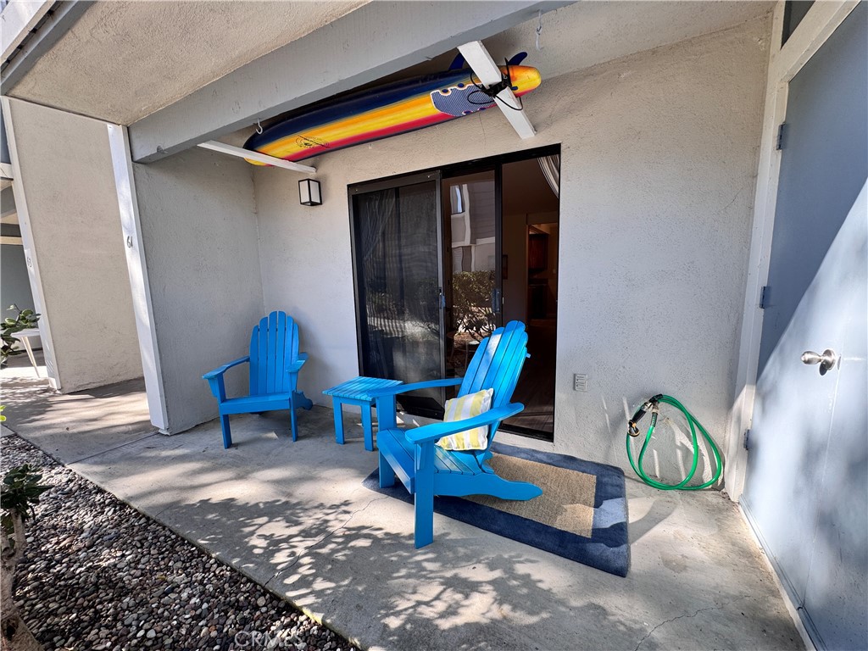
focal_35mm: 14
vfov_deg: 85.7
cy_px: 326
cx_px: 434
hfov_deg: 102.1
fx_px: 351
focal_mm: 2.22
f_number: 2.2
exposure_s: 1/116
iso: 40
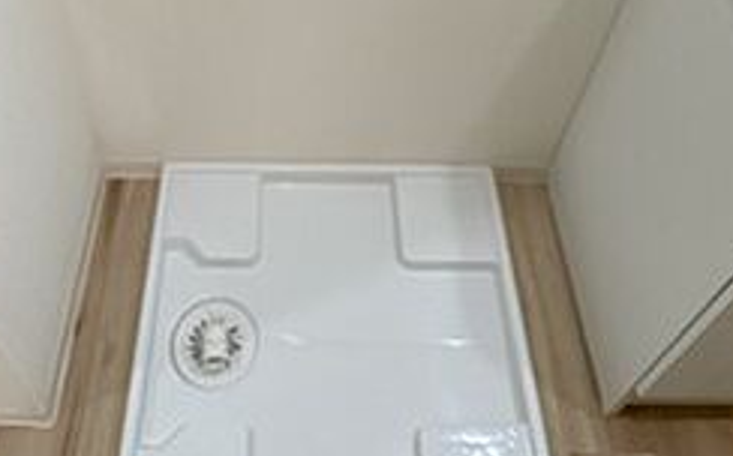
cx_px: 297
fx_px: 778
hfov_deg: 50.1
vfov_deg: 29.9
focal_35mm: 39
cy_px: -24
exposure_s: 1/120
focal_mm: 2.22
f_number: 2.2
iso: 200
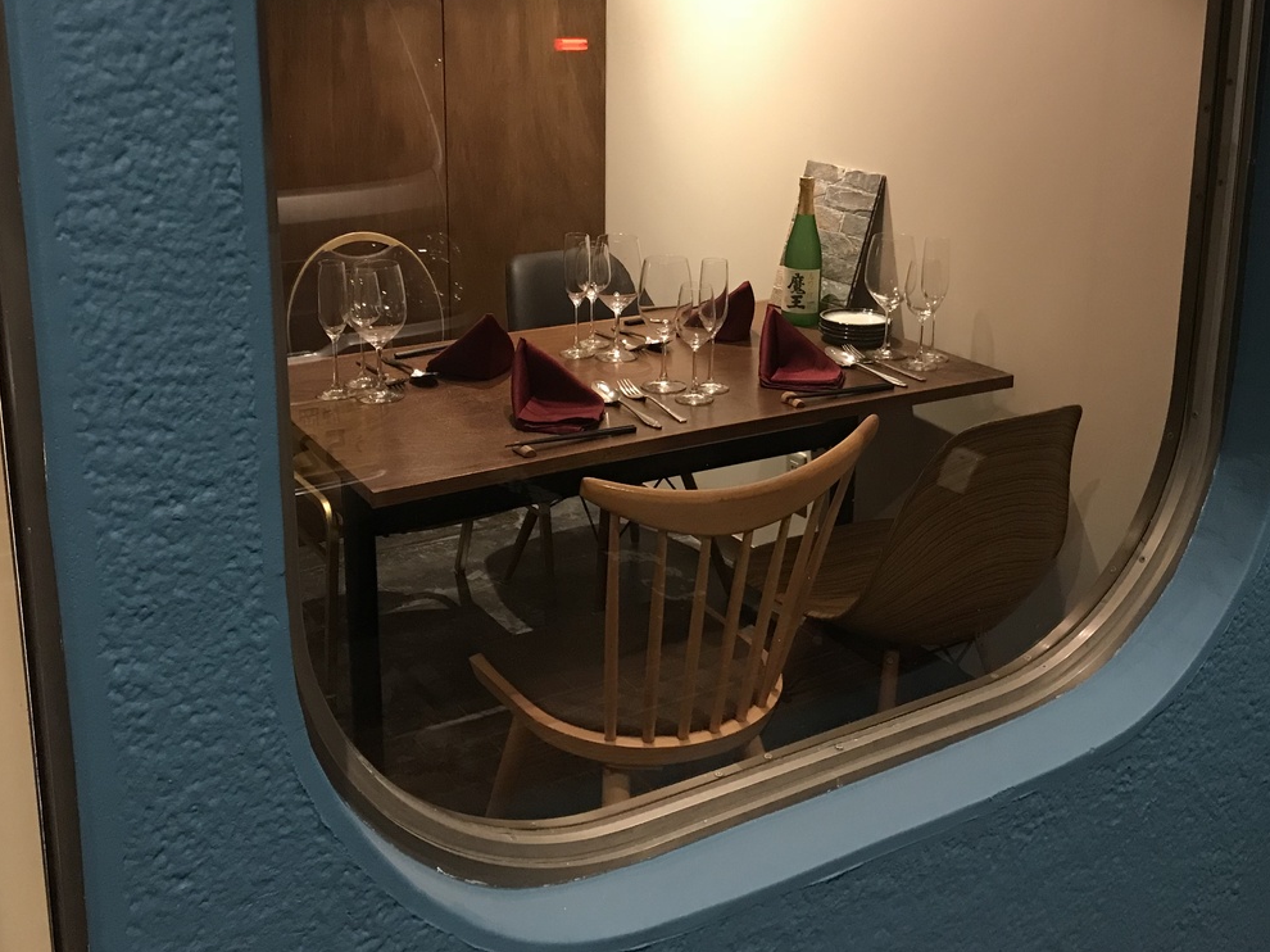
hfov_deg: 47.8
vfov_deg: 36.4
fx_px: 1430
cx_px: 672
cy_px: 316
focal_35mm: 39
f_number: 1.8
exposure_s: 1/9
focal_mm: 3.99
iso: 100
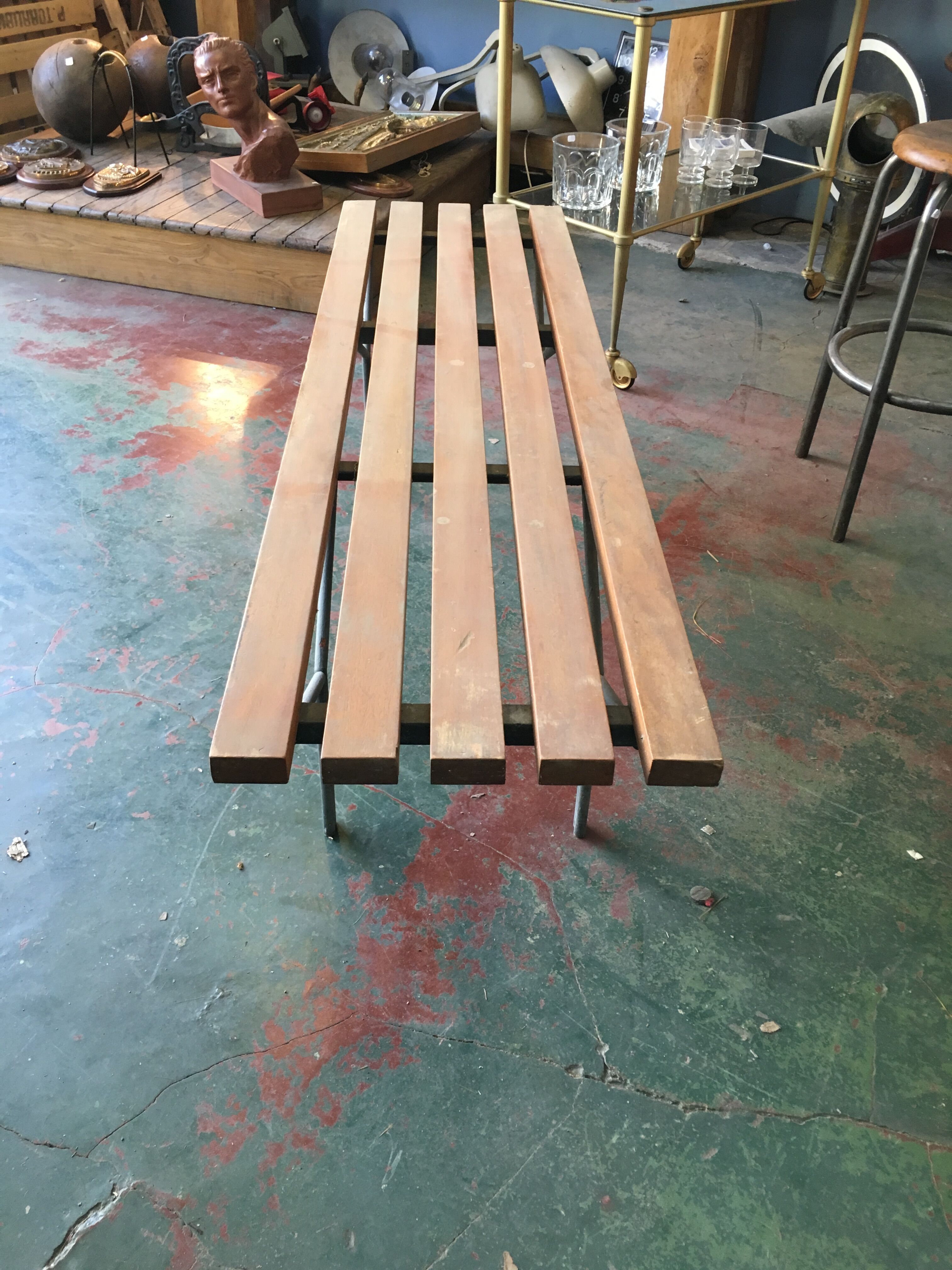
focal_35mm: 29
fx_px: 1063
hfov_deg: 48.2
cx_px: 476
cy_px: 635
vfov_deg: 61.7
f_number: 2.2
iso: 125
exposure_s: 1/33
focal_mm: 4.15
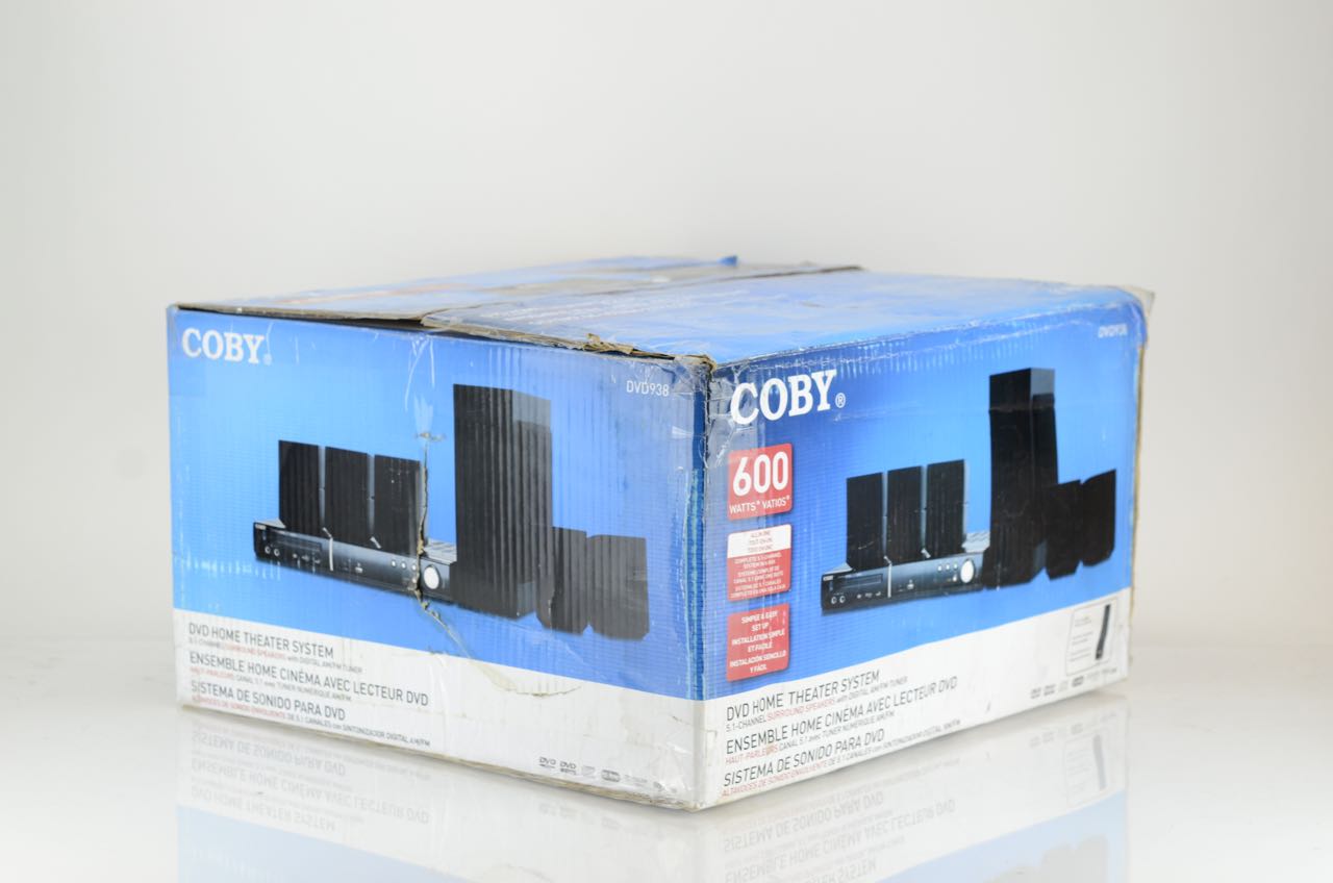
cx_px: 666
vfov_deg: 15.1
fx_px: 3326
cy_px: 442
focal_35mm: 90
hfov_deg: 22.7
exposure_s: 1/125
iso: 500
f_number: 5.6
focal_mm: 60
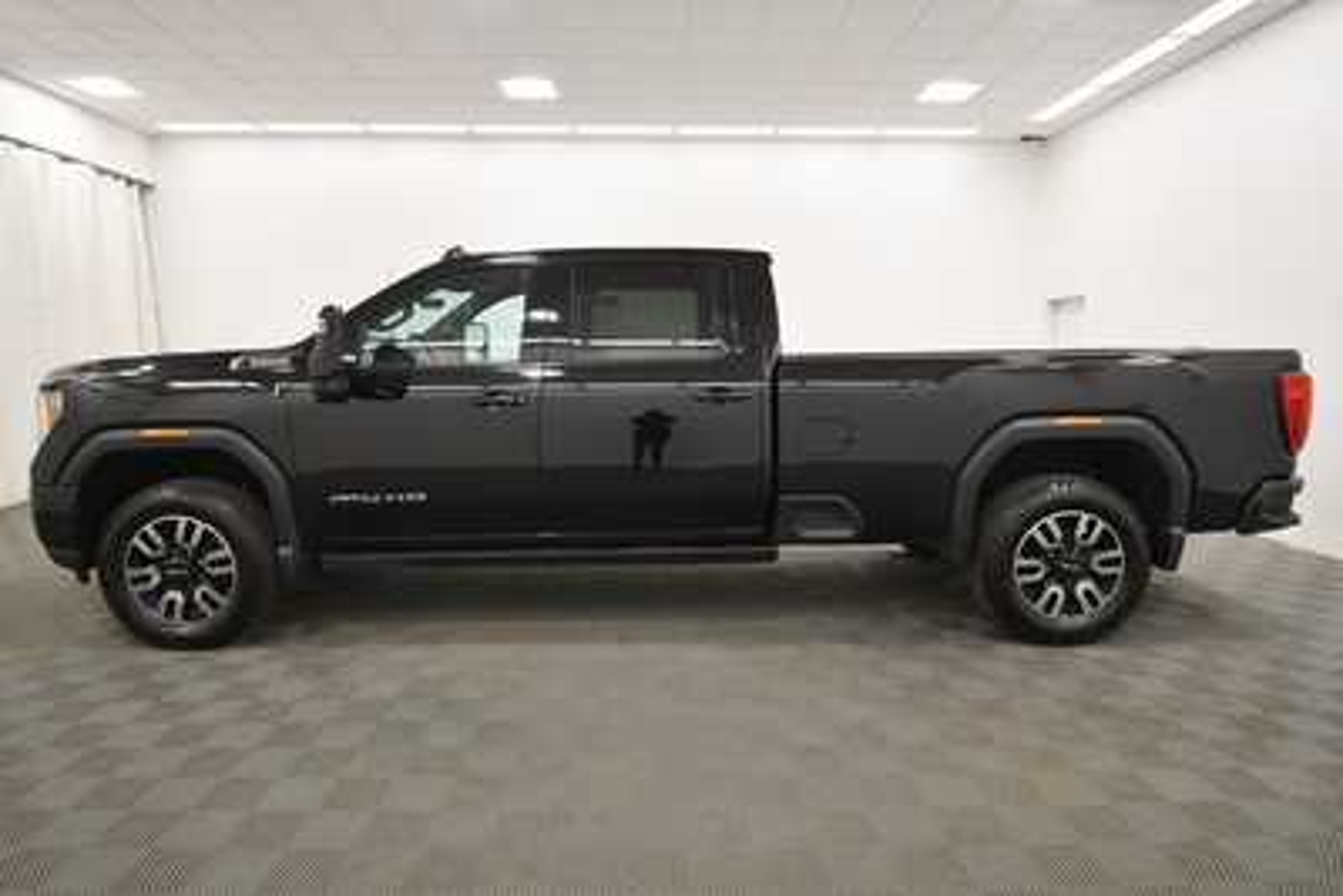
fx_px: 784
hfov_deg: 81.2
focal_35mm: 21
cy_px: 448
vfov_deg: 59.5
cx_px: 672
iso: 800
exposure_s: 1/125
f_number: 5
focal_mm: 14
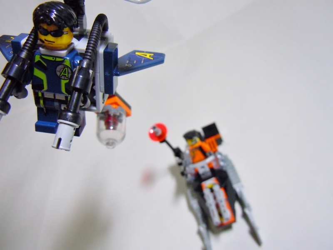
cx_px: 166
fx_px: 289
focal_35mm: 30
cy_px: 125
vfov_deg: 46.8
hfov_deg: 60.0
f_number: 3.5
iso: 400
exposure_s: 1/50
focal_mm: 5.4
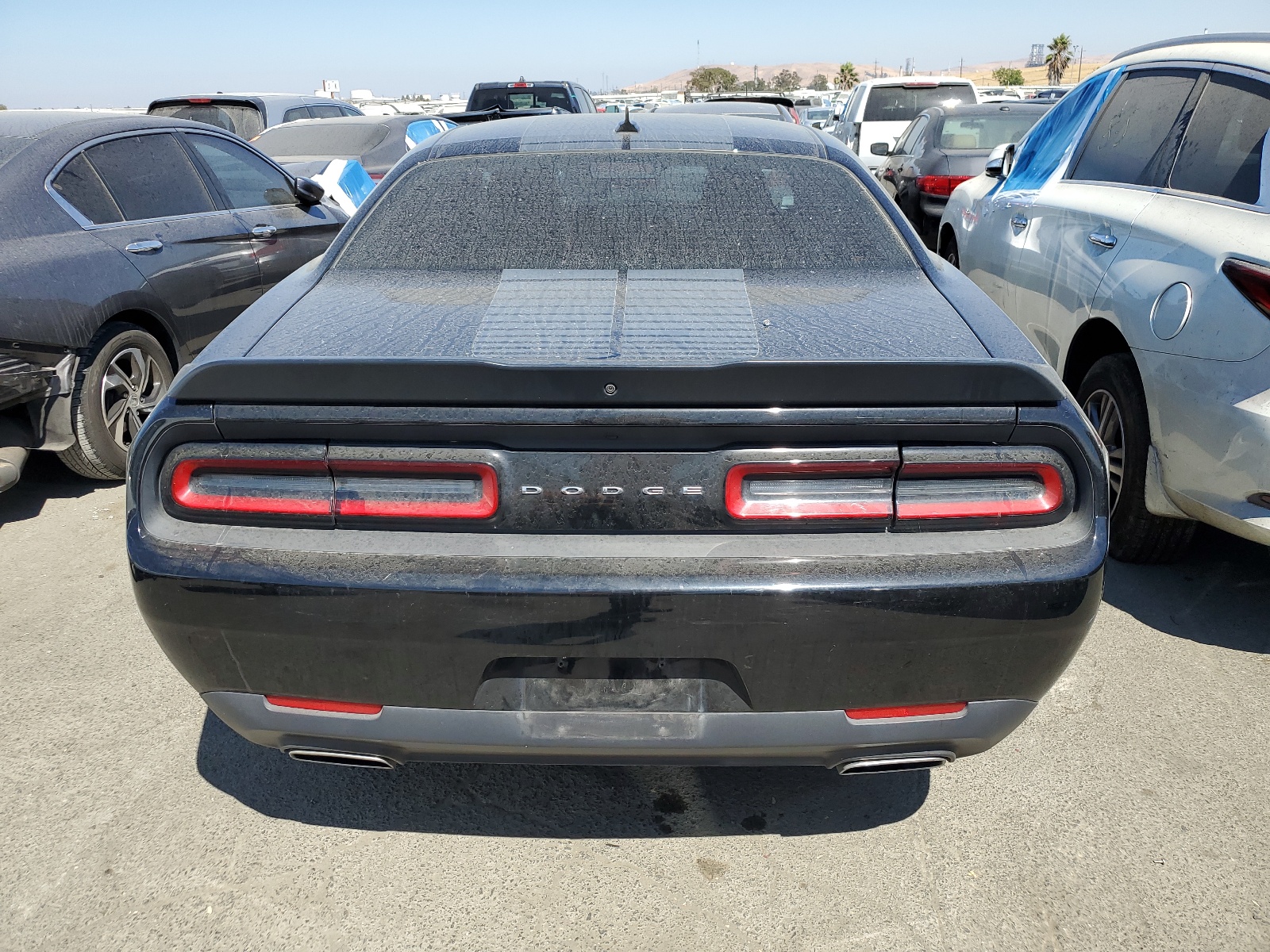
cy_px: 476
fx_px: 954
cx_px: 635
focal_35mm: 26
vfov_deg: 53.1
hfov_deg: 67.3
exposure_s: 1/2000
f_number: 1.5
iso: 50
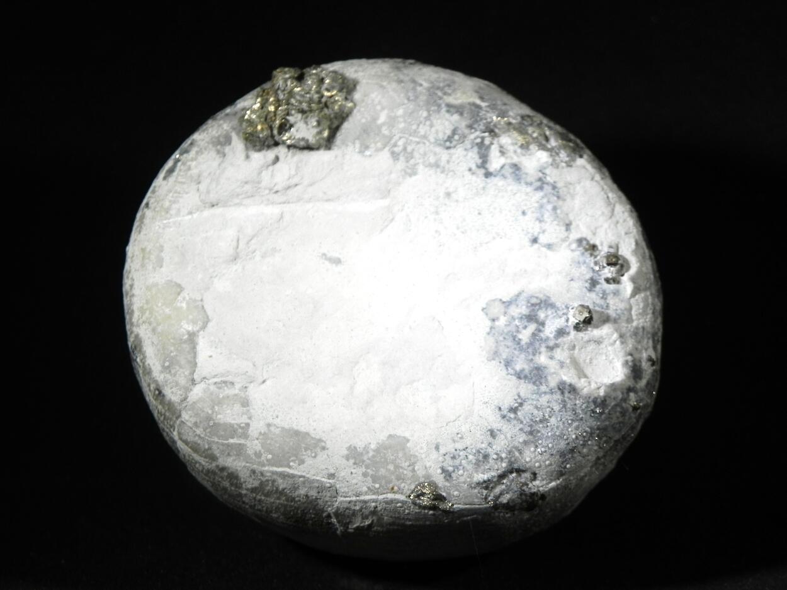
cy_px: 295
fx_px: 1705
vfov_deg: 19.6
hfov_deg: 26.0
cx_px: 394
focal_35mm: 75
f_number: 4
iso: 160
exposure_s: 1/220
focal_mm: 13.4
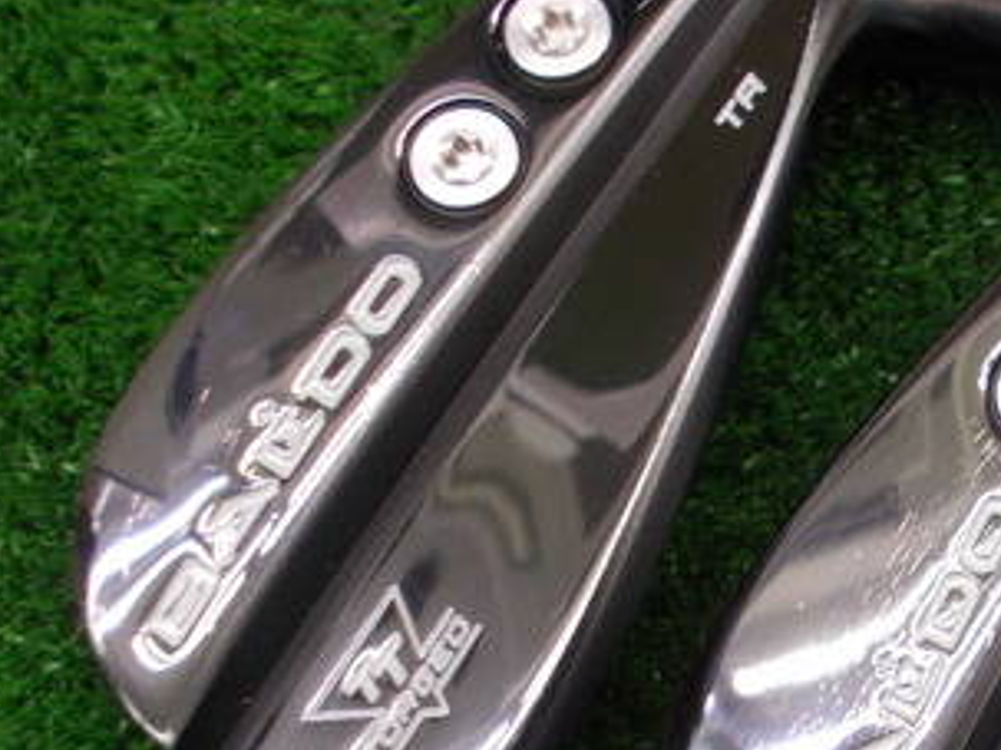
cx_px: 1004
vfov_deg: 26.1
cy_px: 601
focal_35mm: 55
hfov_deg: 32.2
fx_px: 1590
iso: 200
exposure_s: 1/15
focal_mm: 4.6
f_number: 3.2
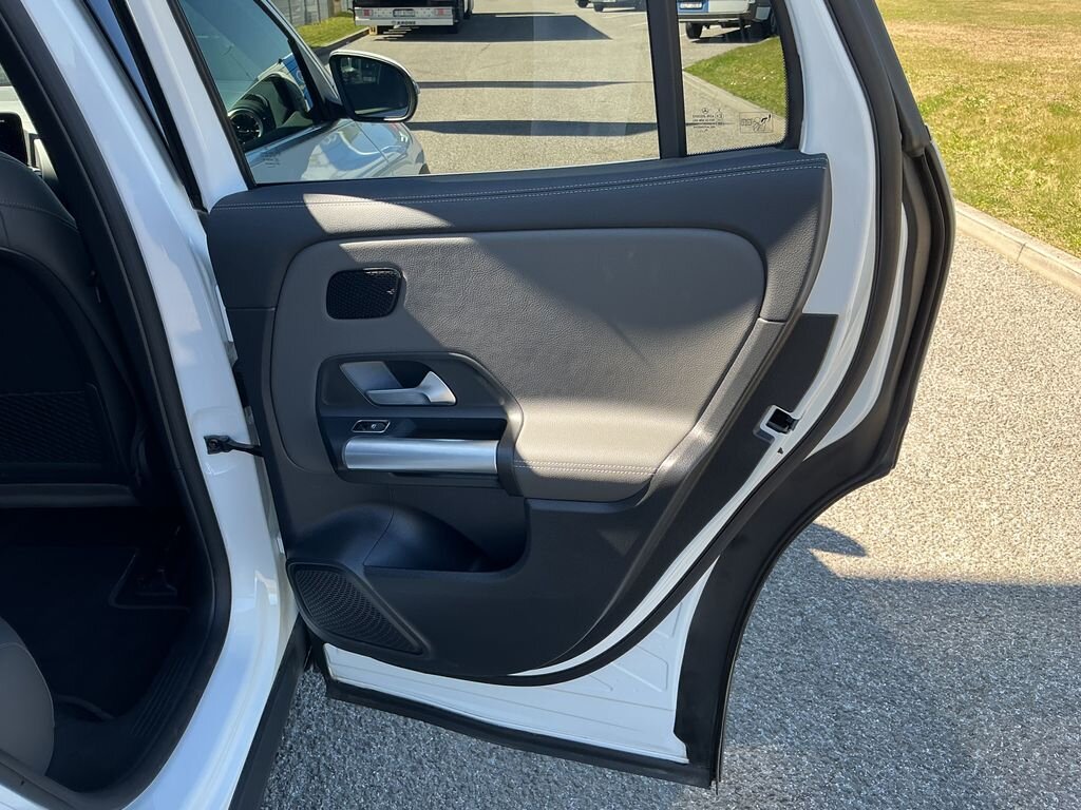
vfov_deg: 48.2
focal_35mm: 29
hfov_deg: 61.7
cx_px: 540
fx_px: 906
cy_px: 405
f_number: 1.8
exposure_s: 1/137
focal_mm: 3
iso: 16
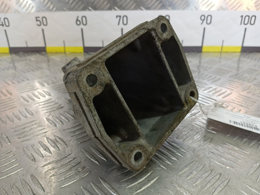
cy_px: 98
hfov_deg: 73.9
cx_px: 130
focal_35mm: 23
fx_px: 173
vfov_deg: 58.9
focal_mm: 4.11
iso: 103
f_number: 1.6
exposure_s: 1/50
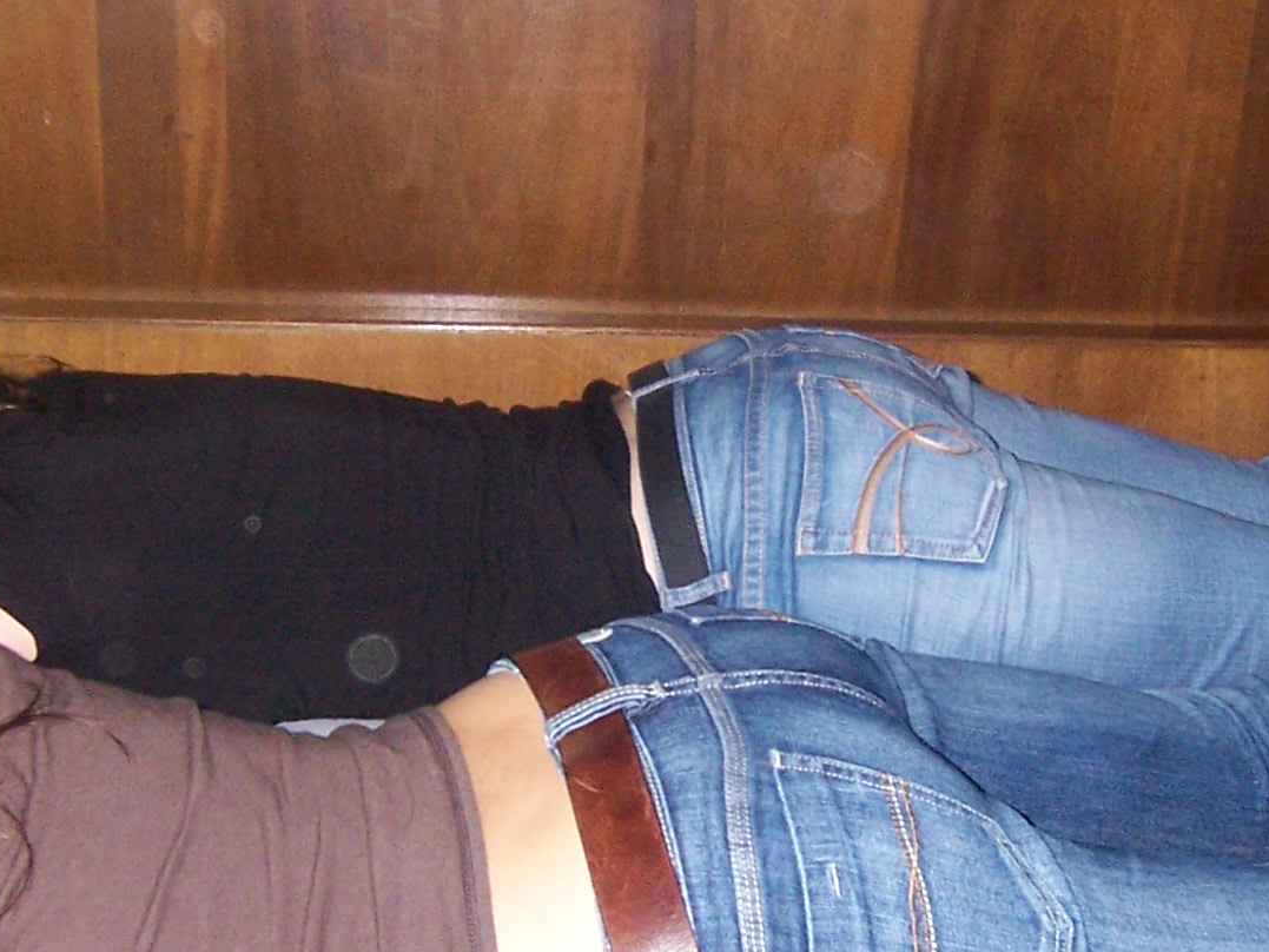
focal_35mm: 55
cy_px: 516
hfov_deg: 34.9
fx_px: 2016
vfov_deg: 26.6
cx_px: 660
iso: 200
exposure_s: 1/30
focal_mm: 3.8
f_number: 2.8
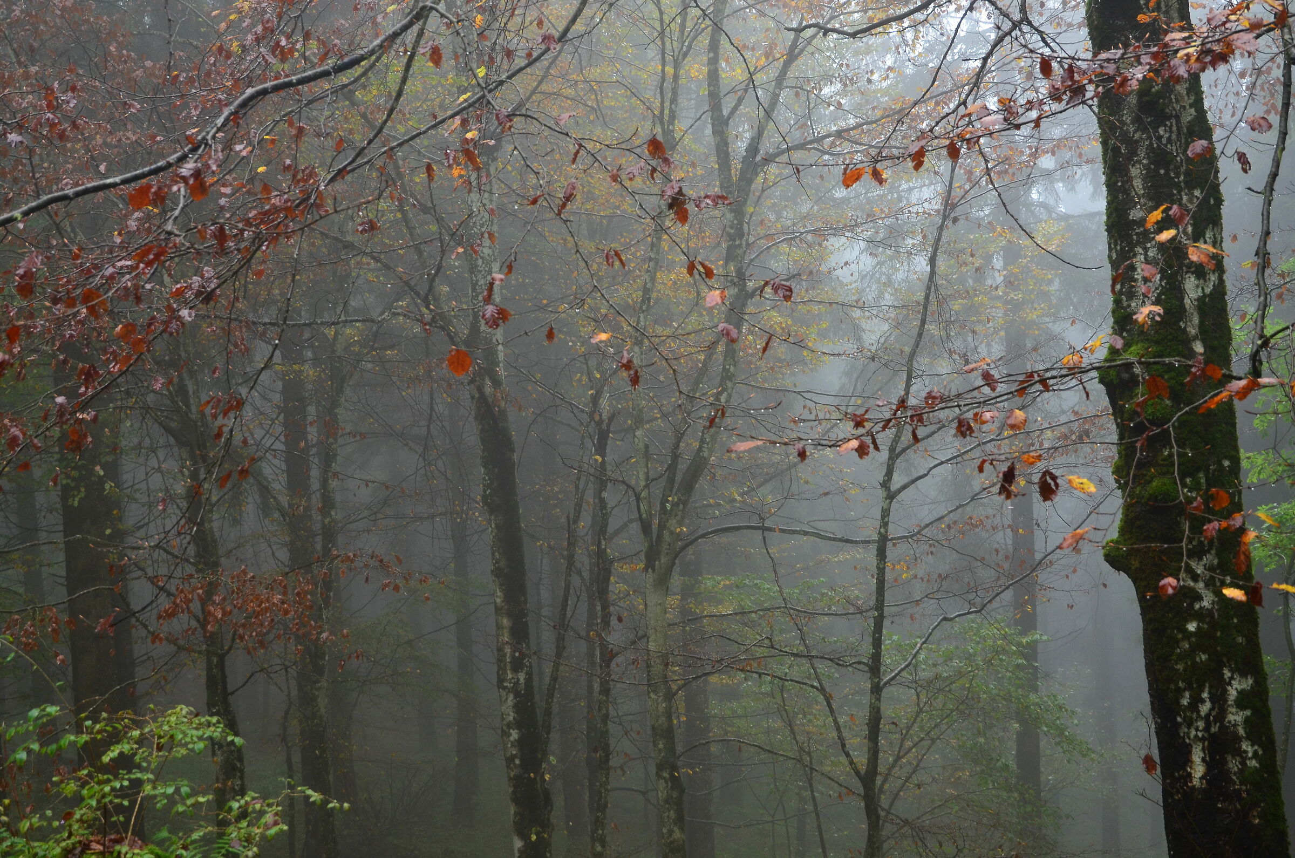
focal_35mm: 38
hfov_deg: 51.4
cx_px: 648
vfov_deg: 35.3
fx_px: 1346
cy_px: 429
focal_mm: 25
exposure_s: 1/125
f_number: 6.3
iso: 280
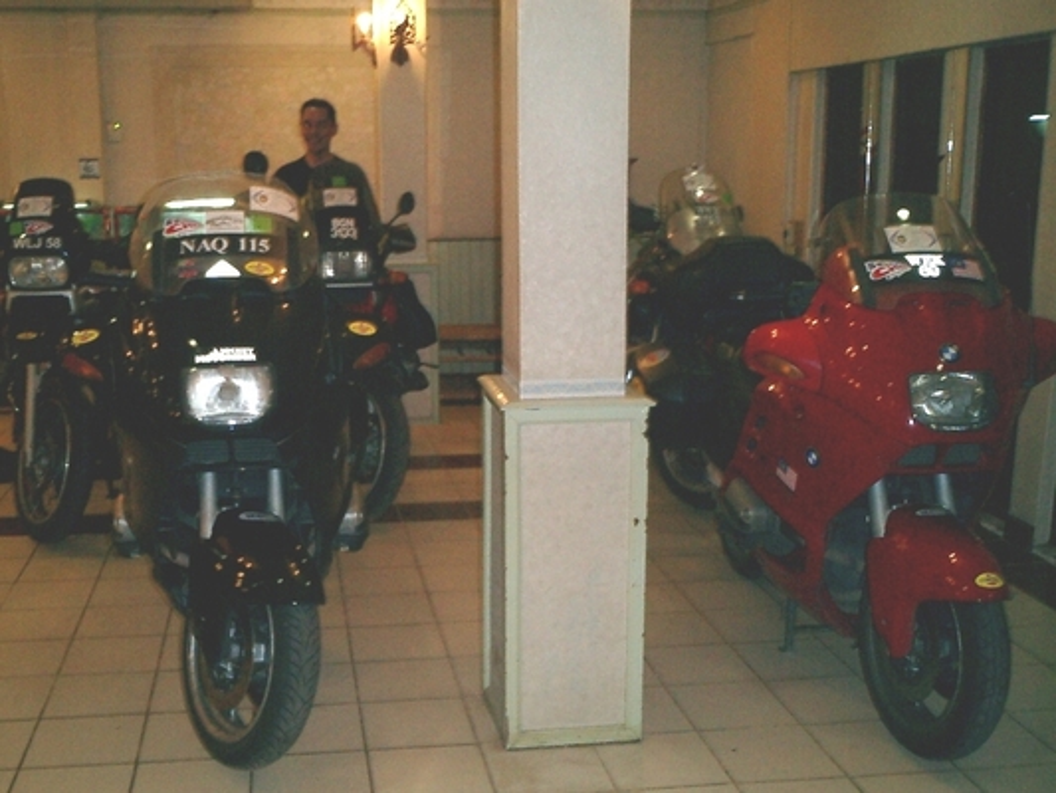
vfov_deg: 39.7
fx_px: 1098
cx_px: 528
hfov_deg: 51.3
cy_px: 396
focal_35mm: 36
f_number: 3.2
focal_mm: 7.5
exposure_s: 1/30
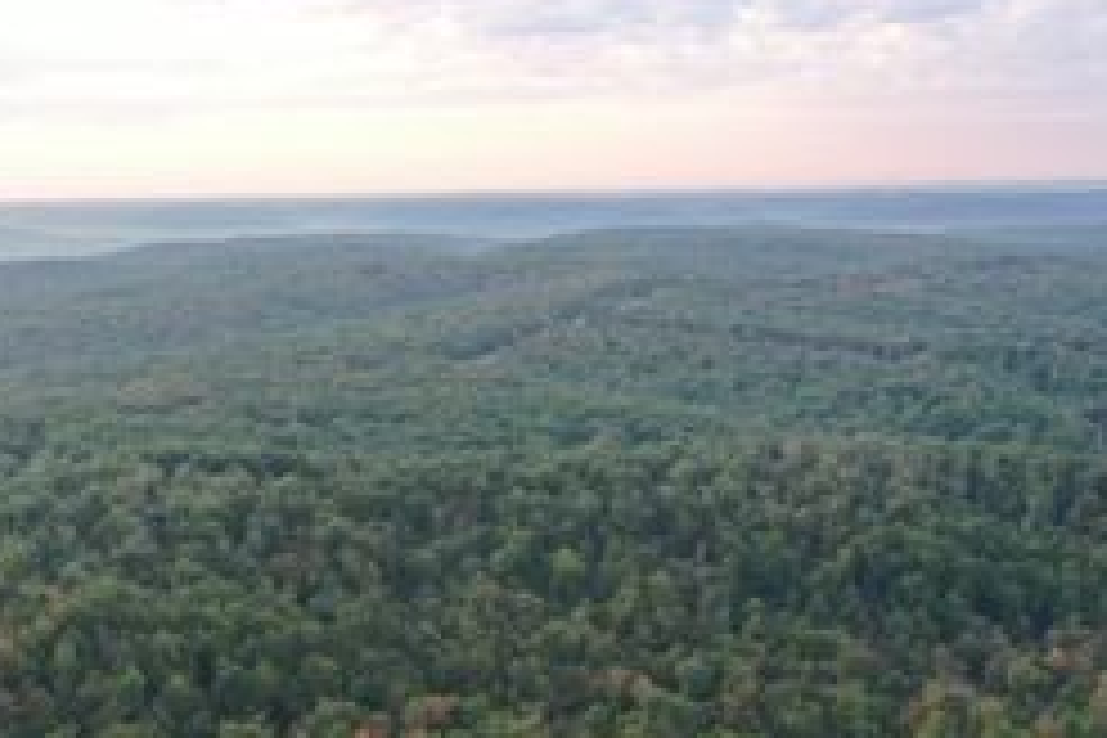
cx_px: 292
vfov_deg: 27.3
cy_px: 524
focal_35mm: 49
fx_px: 1507
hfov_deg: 39.4
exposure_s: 1/60
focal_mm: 10.26
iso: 100
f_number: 3.5
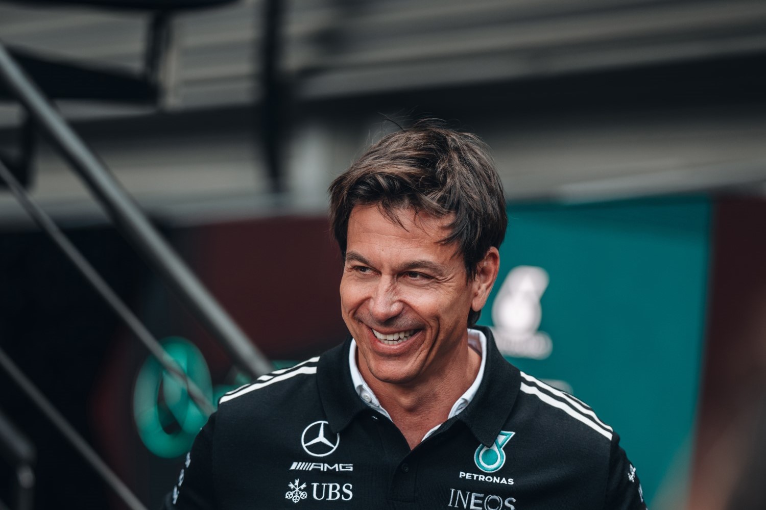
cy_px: 255
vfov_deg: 15.7
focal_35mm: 87
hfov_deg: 23.4
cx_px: 383
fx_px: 1851
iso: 200
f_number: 2
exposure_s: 1/500
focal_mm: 87
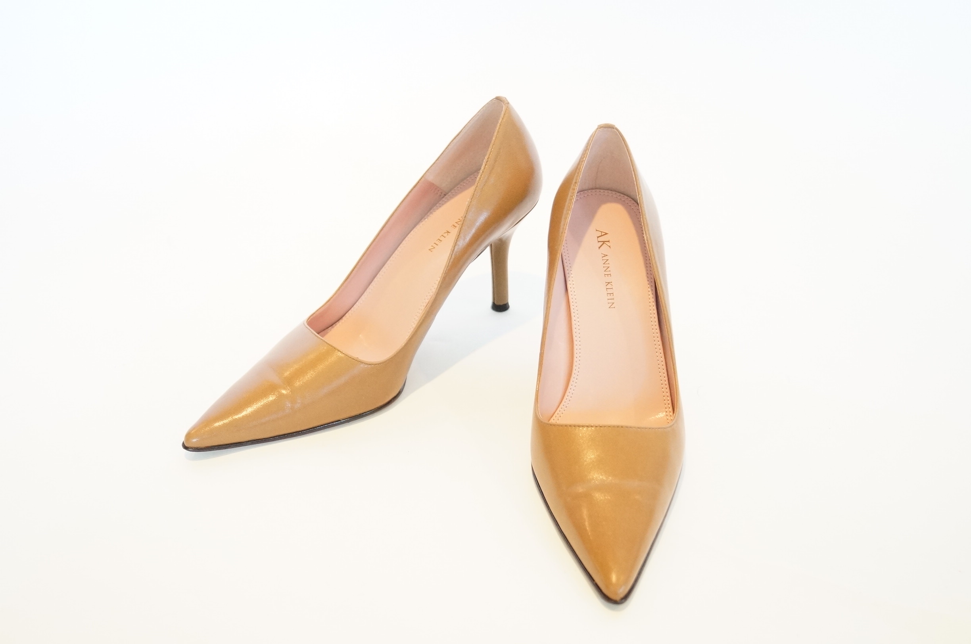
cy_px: 322
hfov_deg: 46.5
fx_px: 1131
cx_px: 486
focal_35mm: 42
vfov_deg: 31.8
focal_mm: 28
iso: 2000
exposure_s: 1/60
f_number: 4.5
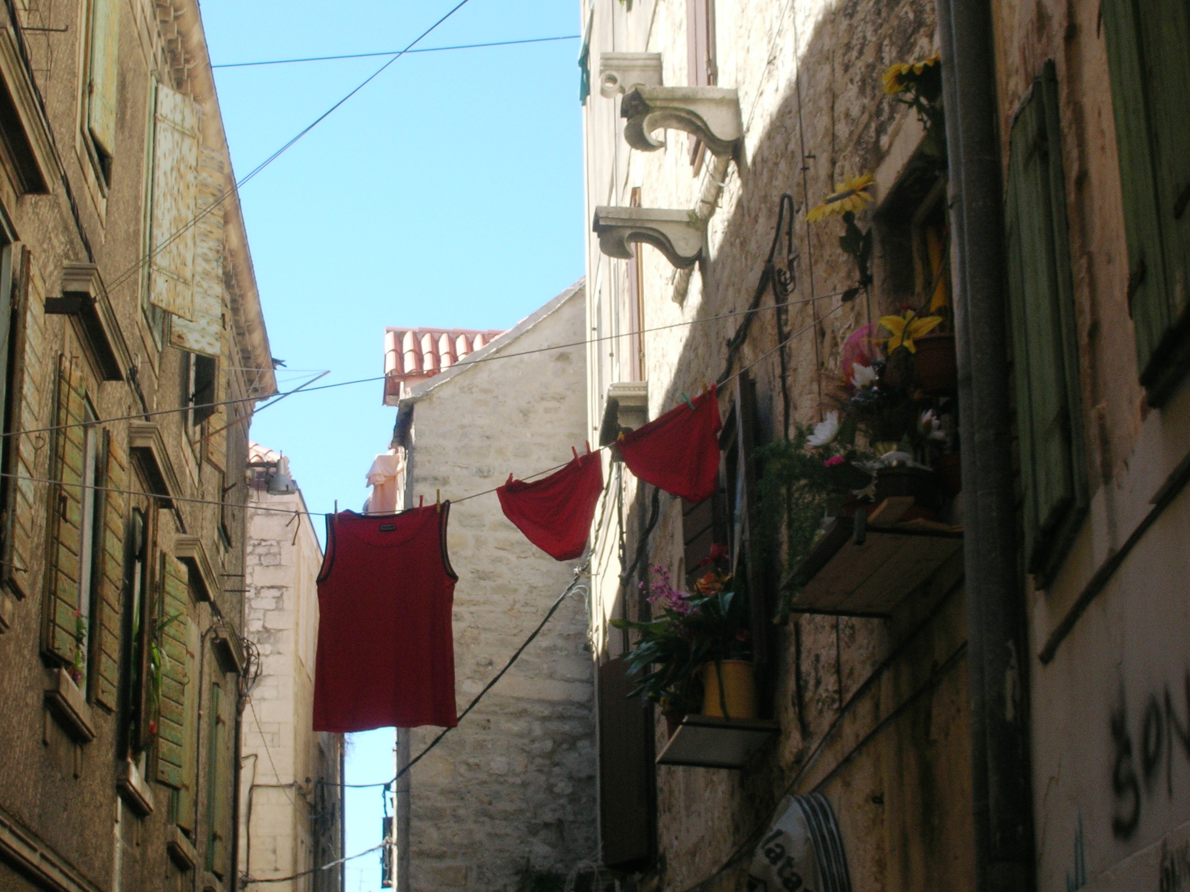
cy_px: 446
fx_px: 2544
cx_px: 595
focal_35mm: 74
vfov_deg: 19.9
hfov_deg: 26.3
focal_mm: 12.3
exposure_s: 1/79.2
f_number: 6.7
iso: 50
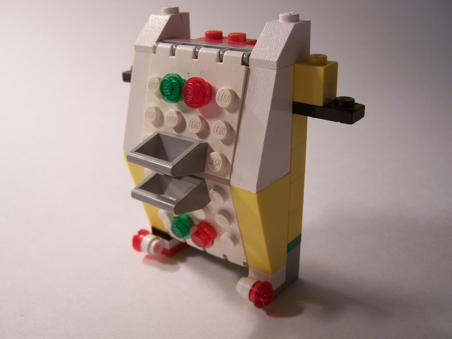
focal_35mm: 38
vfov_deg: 37.7
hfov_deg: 49.0
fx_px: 496
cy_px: 170
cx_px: 226
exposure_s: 1/30
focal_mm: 6.3
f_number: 2.8
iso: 100
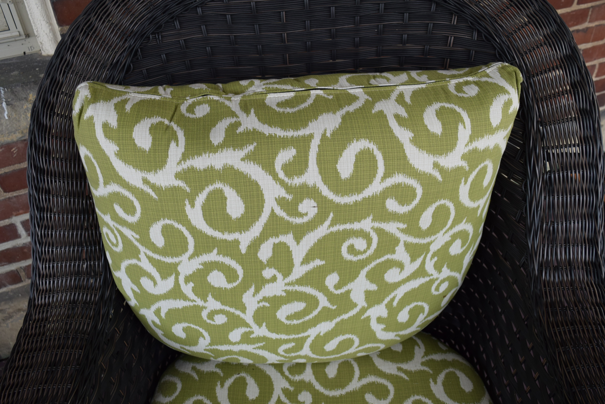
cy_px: 202
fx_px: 555
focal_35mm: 33
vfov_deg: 40.0
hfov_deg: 57.2
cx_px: 302
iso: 400
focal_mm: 22
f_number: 5.6
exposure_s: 1/125
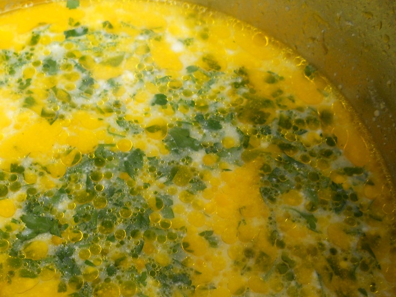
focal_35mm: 40
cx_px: 113
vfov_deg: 35.3
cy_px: 214
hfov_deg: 45.6
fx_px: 458
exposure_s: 1/50
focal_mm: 4.9
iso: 80
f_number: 3.2
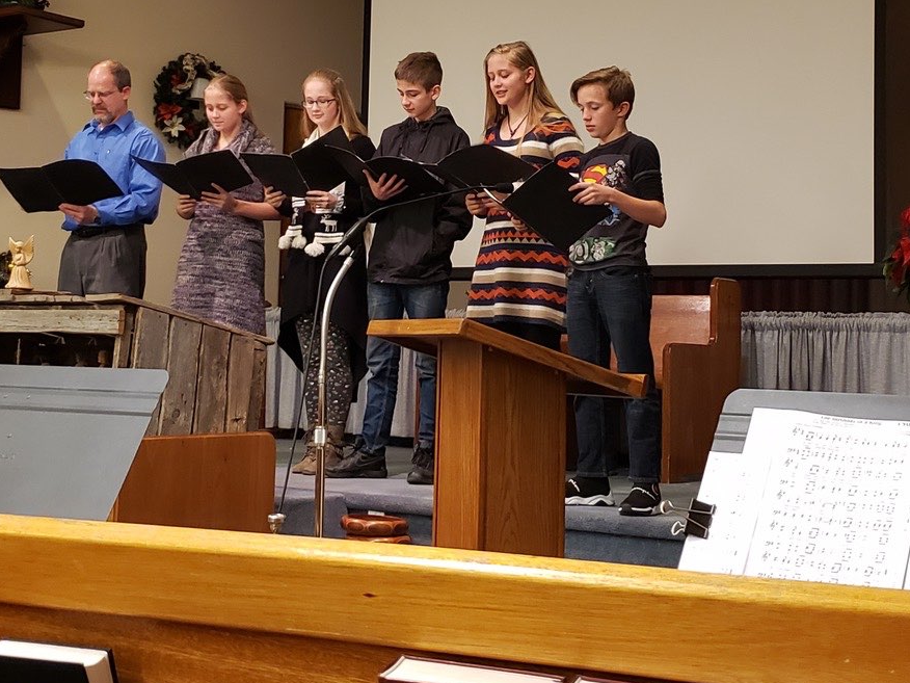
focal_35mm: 38
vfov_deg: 37.1
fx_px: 999
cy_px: 199
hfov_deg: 48.9
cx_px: 397
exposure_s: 1/30
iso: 250
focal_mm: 4.3
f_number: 1.5
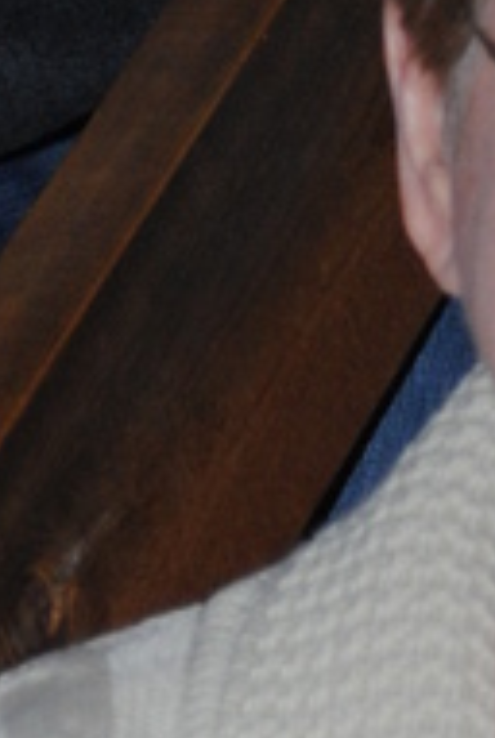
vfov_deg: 6.0
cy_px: -305
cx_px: 354
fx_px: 6966
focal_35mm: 339
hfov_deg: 4.1
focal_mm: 36
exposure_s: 1/60
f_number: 5
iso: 400
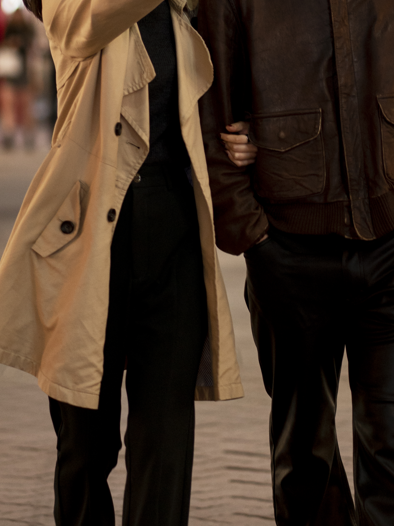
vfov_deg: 8.8
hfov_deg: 6.6
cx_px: 222
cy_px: 53
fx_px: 3414
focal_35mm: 225
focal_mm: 85
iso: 800
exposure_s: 1/200
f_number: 1.8
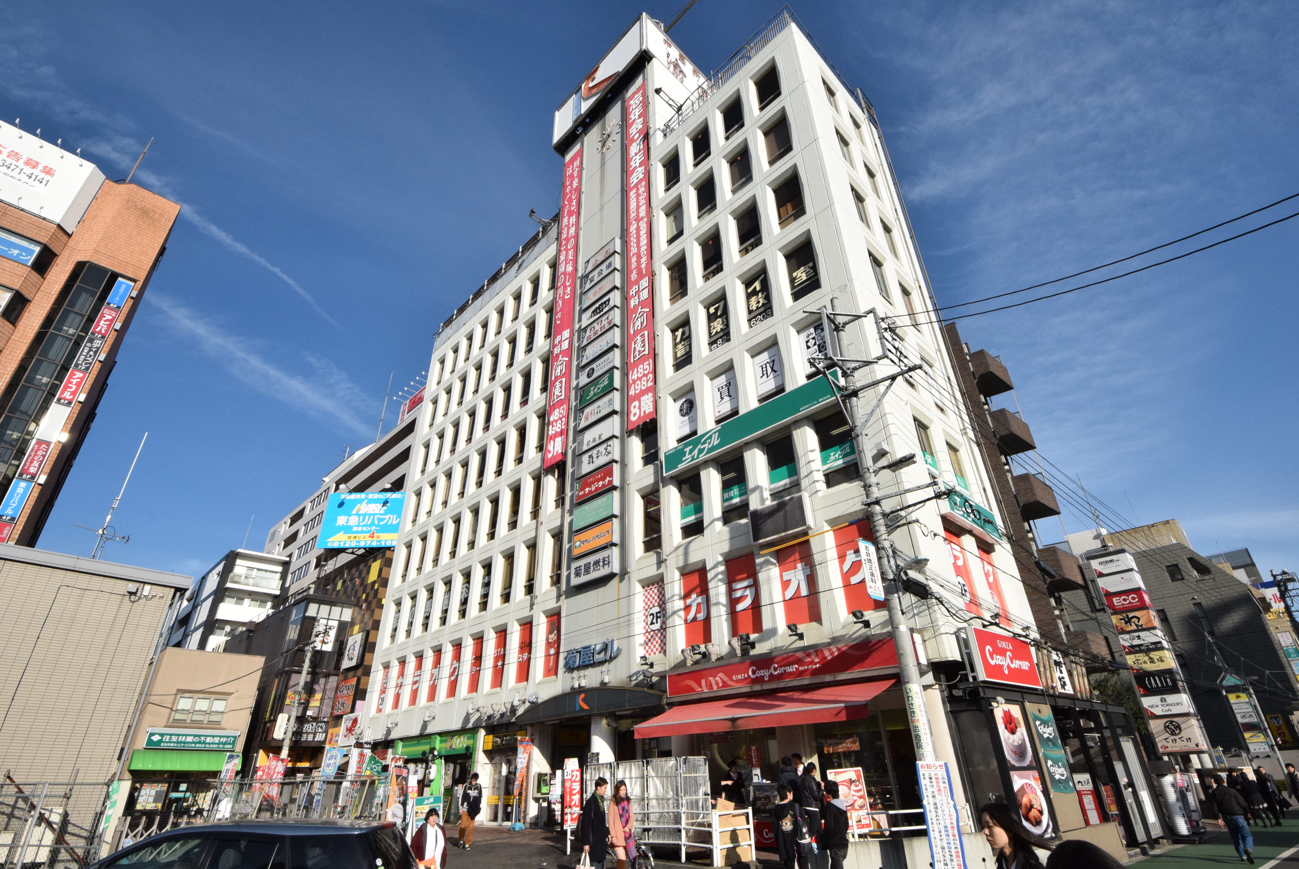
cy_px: 434
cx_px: 650
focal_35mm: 16
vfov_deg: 72.2
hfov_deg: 94.9
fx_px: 596
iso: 1600
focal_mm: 11
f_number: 16
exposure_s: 1/1000
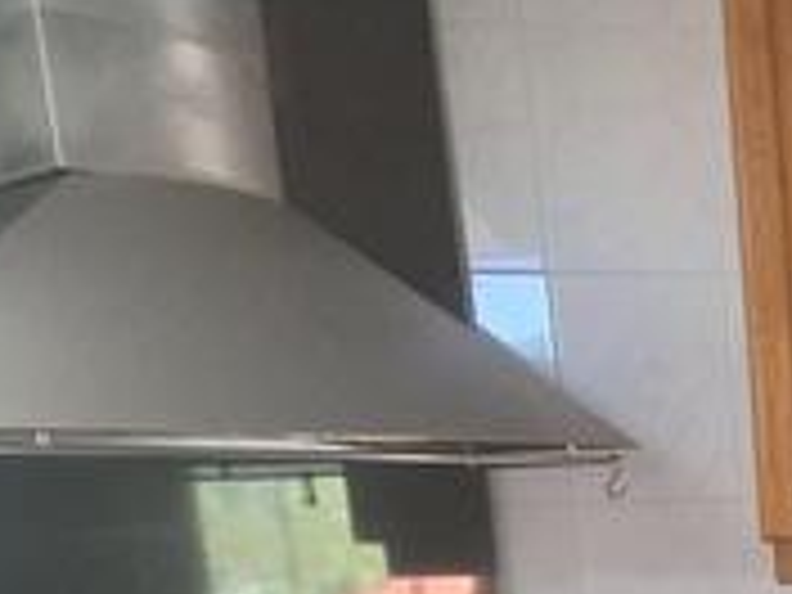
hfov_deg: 26.3
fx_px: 1350
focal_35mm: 59
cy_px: 828
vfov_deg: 21.7
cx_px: 1102
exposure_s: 1/40
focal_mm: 1.74
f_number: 2.2
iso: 200
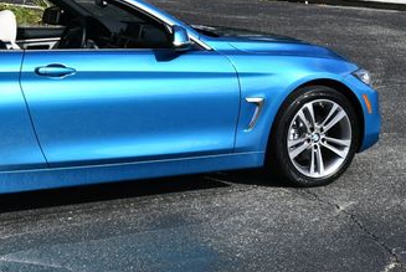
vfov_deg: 14.4
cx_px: 20
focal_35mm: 94
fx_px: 1062
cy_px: 22
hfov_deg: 21.1
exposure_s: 1/320
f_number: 9
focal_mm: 24
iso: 100
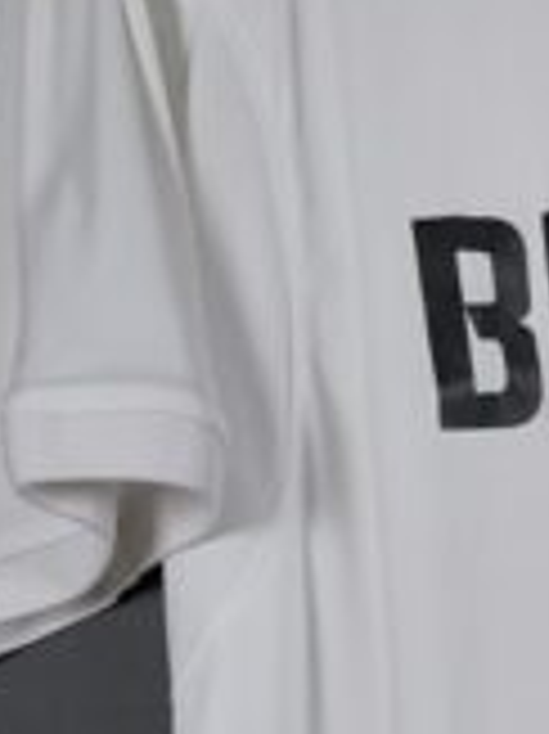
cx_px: 819
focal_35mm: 113
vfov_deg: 17.0
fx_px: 2393
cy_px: 734
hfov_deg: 12.5
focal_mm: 6.57
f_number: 1.6
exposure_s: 1/160
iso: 400
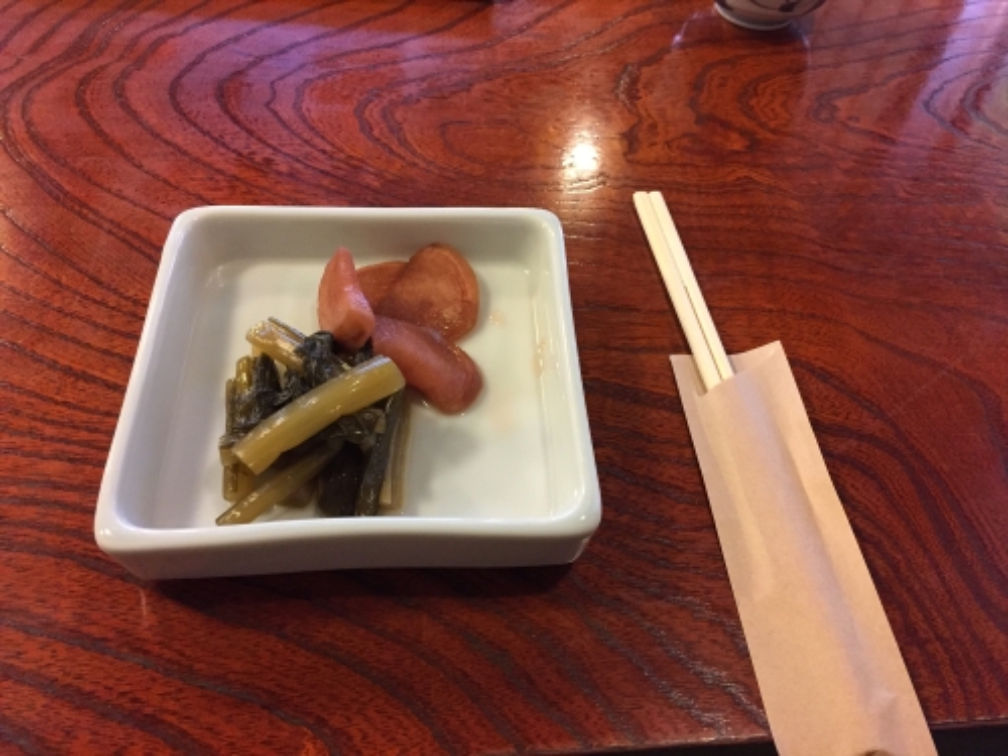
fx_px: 844
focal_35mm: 29
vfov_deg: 48.2
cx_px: 504
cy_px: 378
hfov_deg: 61.7
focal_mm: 4.15
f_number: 2.2
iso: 250
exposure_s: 1/30
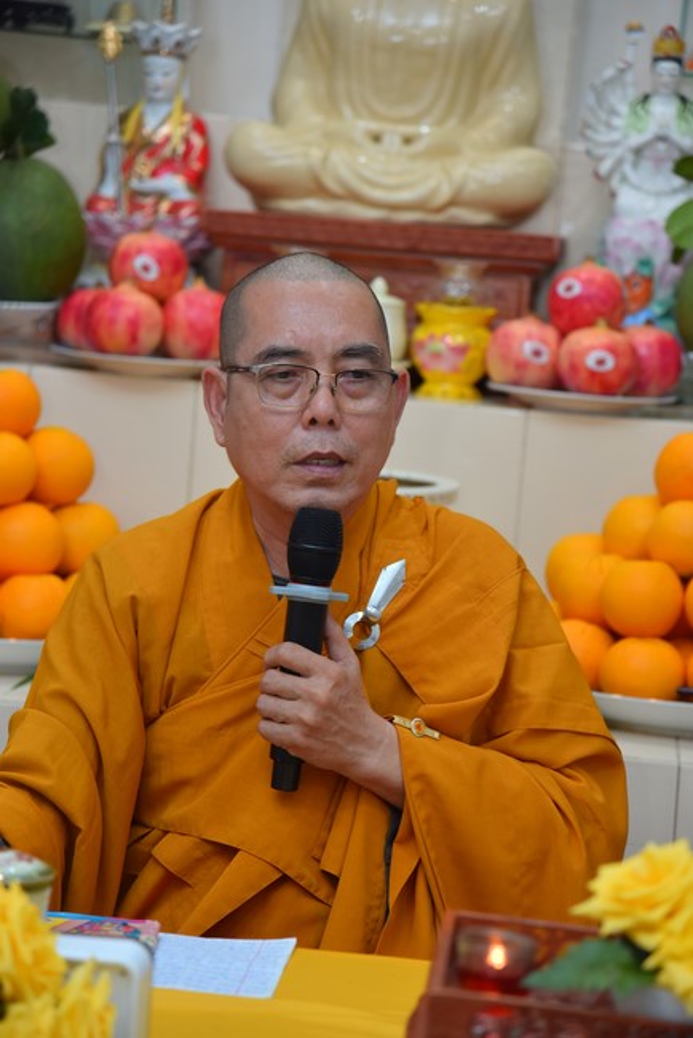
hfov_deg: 11.4
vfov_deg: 17.1
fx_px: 3461
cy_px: 519
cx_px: 346
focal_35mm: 120
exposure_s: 1/160
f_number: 4.5
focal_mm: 120
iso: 400
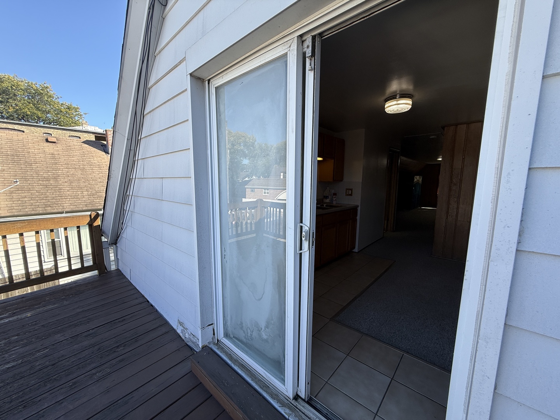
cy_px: 210
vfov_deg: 85.7
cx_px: 280
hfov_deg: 102.1
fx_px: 226
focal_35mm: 14
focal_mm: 2.22
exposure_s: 1/400
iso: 50
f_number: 2.2
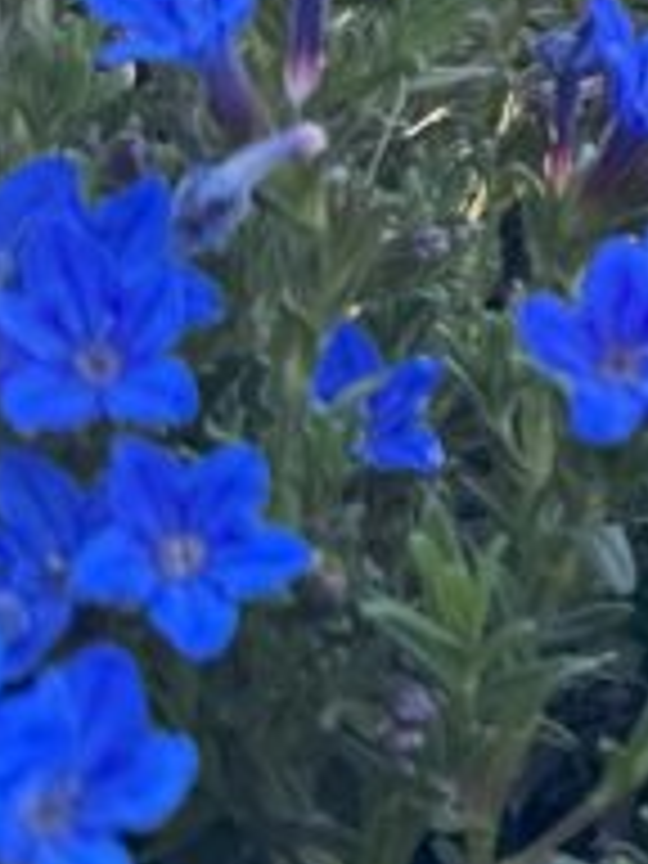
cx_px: 1526
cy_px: 18
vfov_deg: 15.5
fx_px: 3120
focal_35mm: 125
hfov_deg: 10.3
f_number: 1.78
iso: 80
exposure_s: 1/364
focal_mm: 6.76
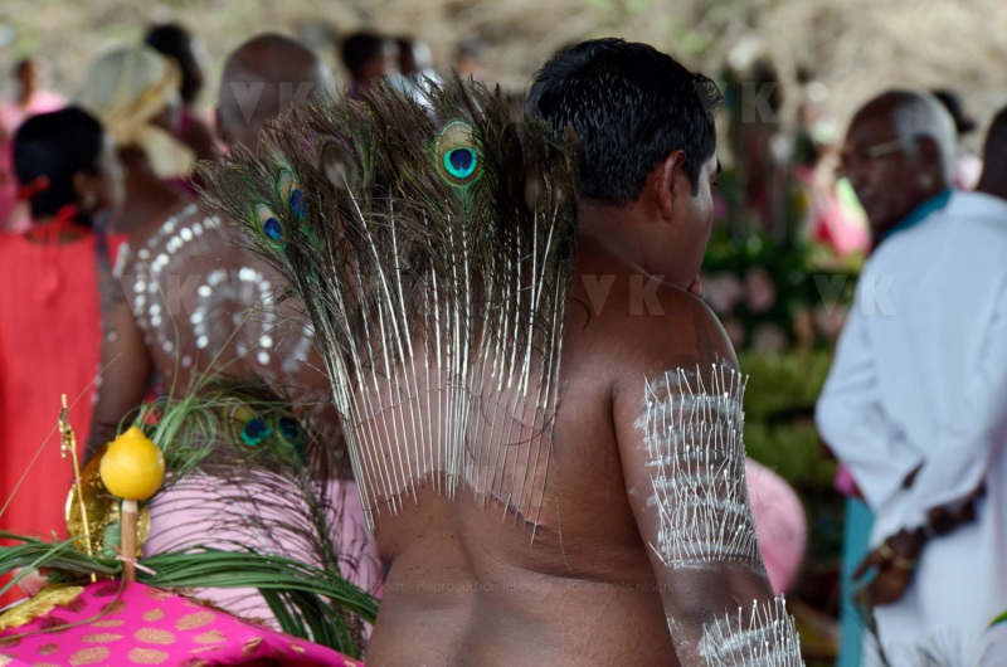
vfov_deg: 4.6
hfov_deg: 6.9
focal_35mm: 300
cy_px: 334
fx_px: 8375
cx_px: 504
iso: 400
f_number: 8
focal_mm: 200
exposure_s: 1/250
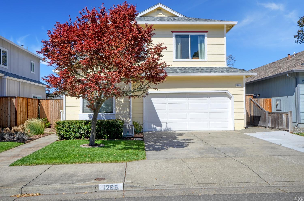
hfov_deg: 62.0
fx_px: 253
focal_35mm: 30
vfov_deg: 43.4
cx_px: 152
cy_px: 100
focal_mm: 20
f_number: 8
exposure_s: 1/250
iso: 100
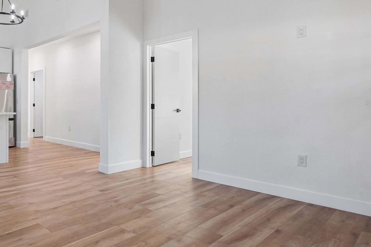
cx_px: 87
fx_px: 278
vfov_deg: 47.7
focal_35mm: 27
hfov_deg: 62.9
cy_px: 103
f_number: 8
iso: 160
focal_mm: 16
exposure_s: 1/3
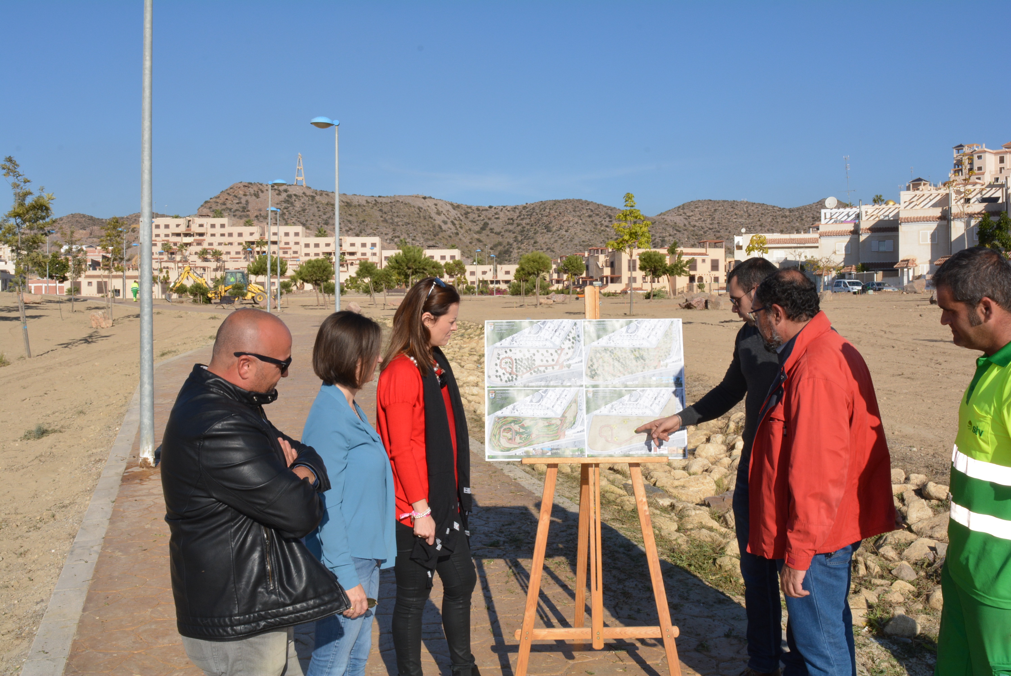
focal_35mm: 36
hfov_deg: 53.1
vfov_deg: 36.9
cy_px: 338
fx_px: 1012
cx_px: 506
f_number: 22
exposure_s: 1/200
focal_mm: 24
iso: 400
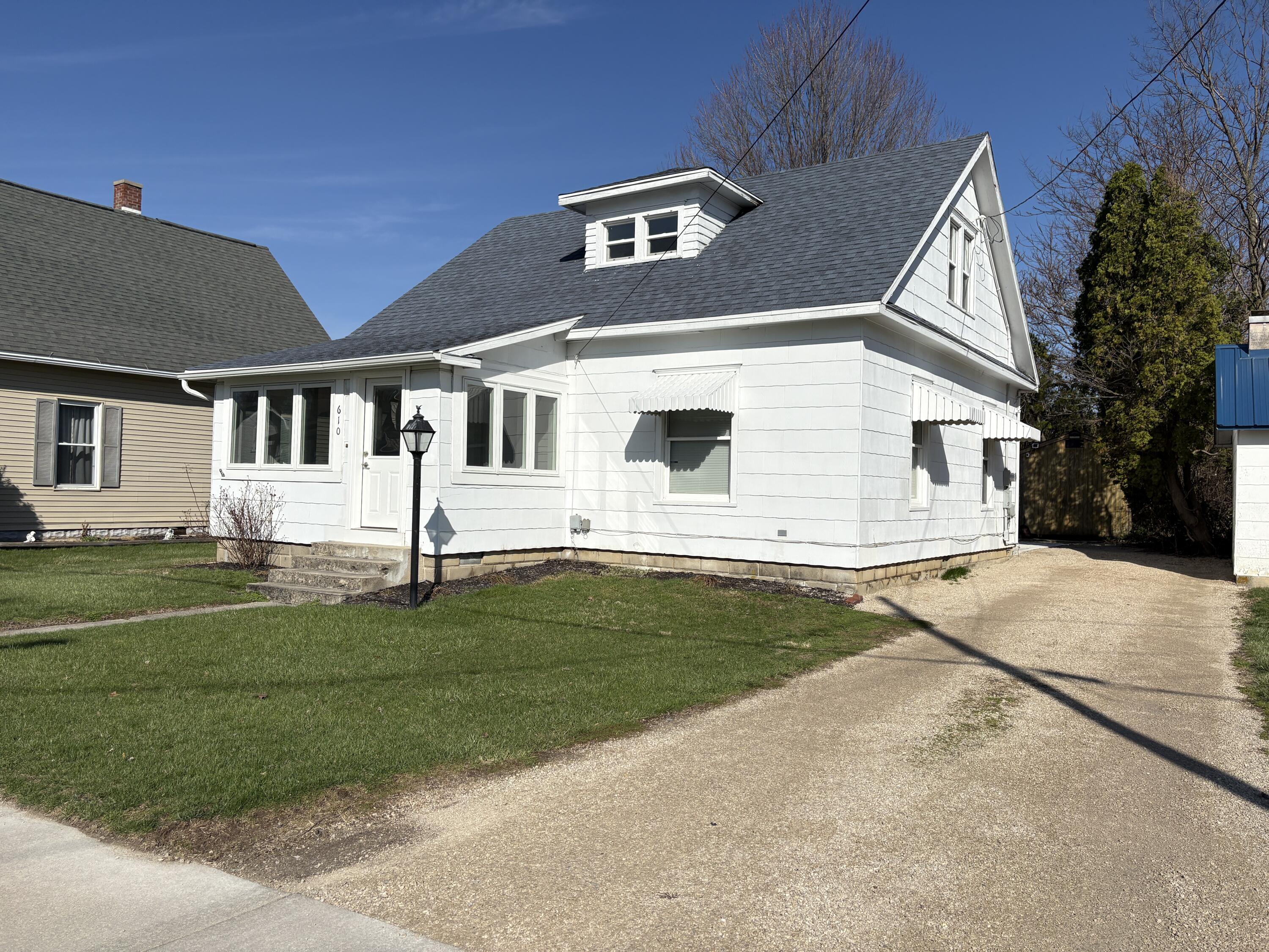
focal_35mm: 26
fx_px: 953
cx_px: 634
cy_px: 476
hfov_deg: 67.3
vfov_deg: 53.1
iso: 50
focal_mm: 5.96
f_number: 1.6
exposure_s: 1/8850
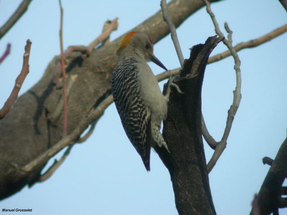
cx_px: 144
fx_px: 696
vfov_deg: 17.6
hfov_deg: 23.3
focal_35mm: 84
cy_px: 108
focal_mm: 17.5
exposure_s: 1/188
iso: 100
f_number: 3.6
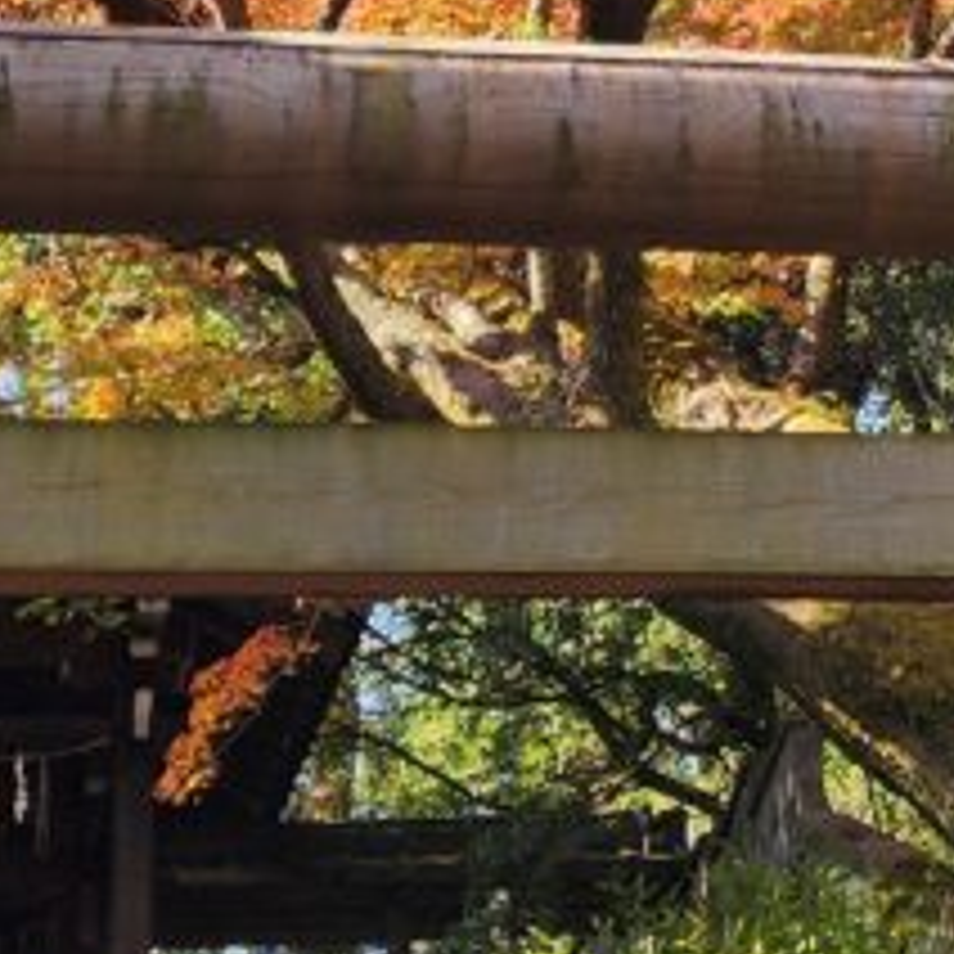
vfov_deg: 13.2
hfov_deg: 14.1
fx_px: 3835
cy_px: -576
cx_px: 747
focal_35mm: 123
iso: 12
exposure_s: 1/214
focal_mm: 6.4
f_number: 1.8
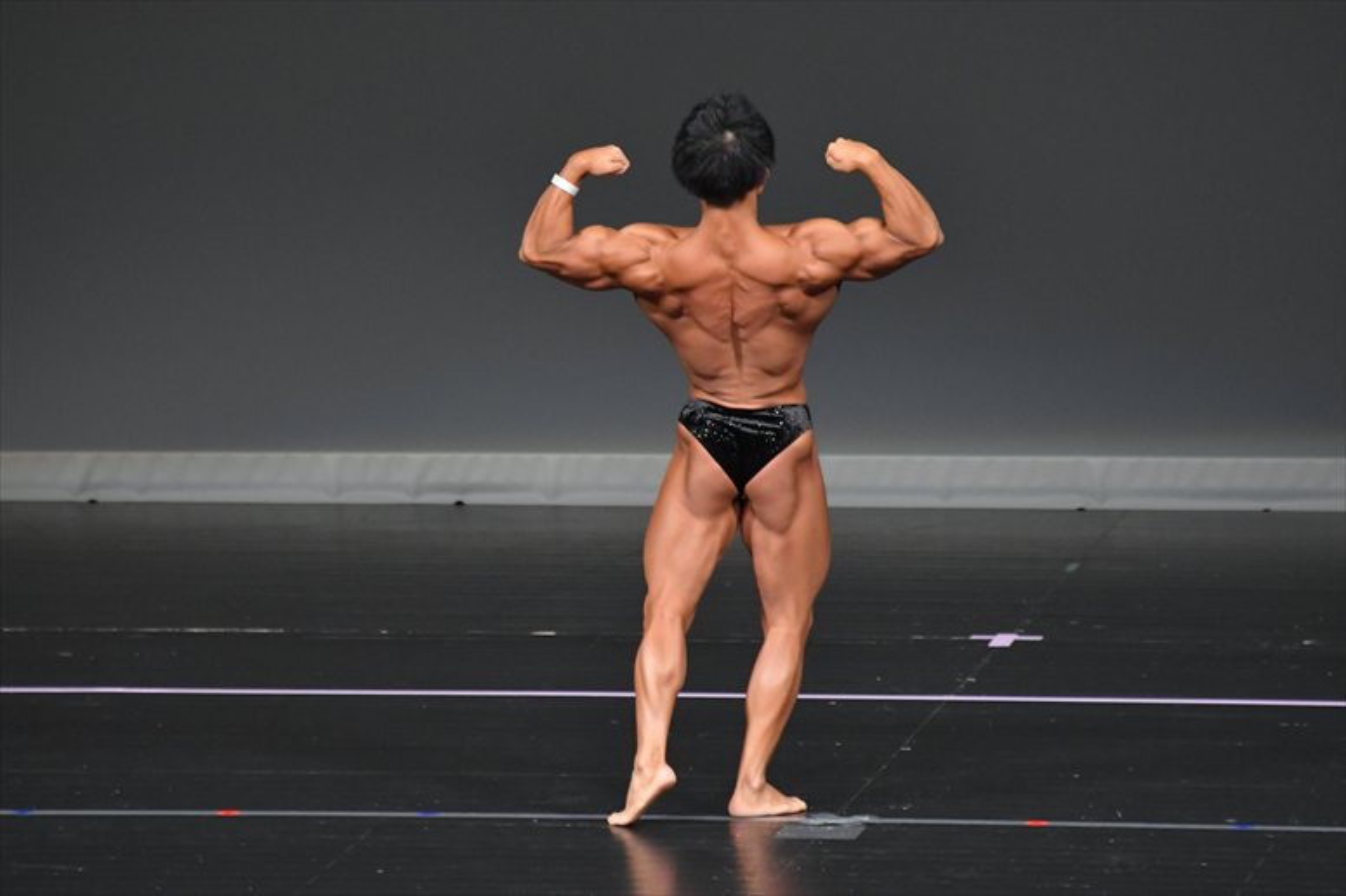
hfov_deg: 5.5
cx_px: 673
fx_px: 14014
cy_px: 448
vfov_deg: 3.7
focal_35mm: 375
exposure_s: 1/400
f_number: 5.6
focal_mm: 250
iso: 4000
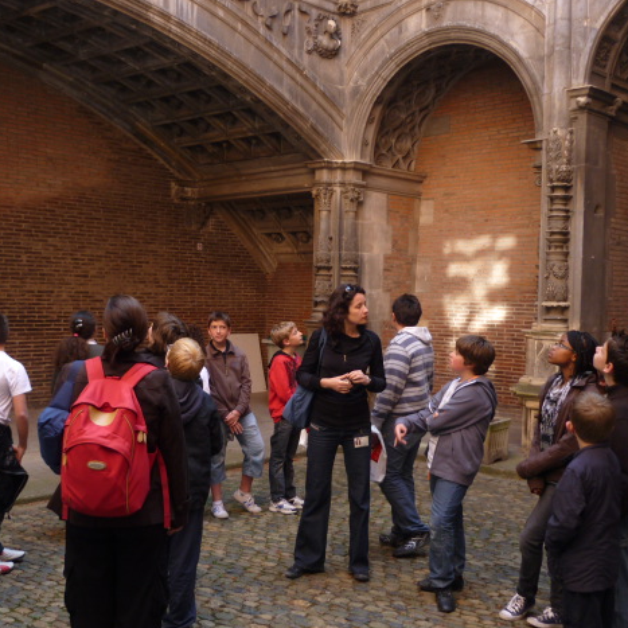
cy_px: 319
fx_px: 821
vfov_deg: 41.9
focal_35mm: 40
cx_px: 261
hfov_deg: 41.7
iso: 80
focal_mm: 5.5
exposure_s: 1/60
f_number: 2.8
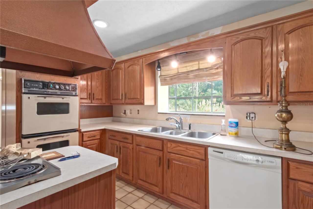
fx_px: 143
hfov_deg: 95.0
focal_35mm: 16
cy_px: 104
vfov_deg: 72.0
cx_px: 156
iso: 250
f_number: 9
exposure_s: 1/2
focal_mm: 11
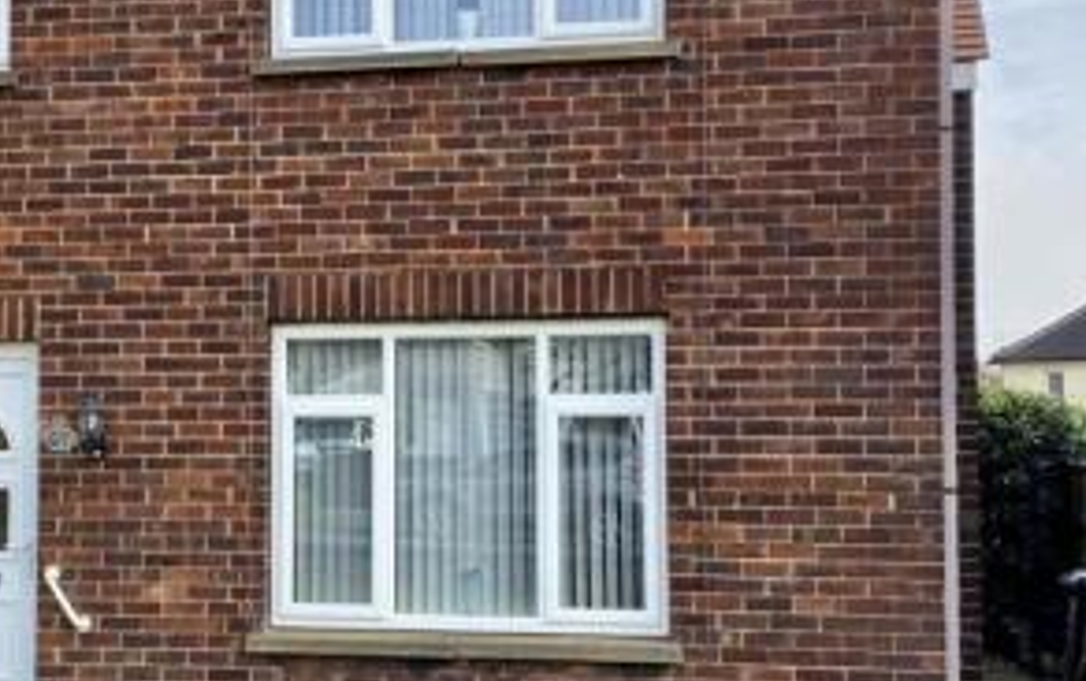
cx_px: 422
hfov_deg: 36.7
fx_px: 1629
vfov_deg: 23.6
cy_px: 374
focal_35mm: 55
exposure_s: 1/772
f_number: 1.8
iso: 32
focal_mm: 4.25
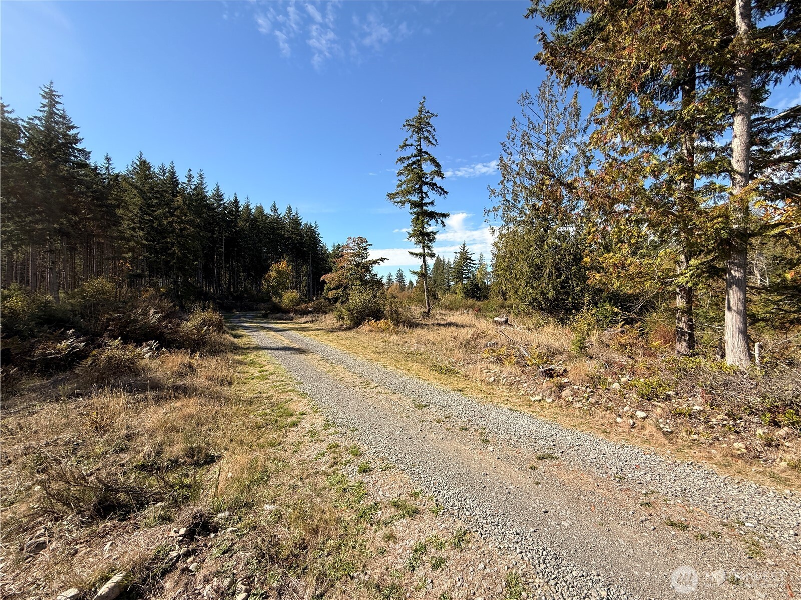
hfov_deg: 102.1
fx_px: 324
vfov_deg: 85.7
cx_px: 400
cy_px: 300
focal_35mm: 14
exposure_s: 1/1259
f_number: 2.2
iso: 50
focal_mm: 2.22
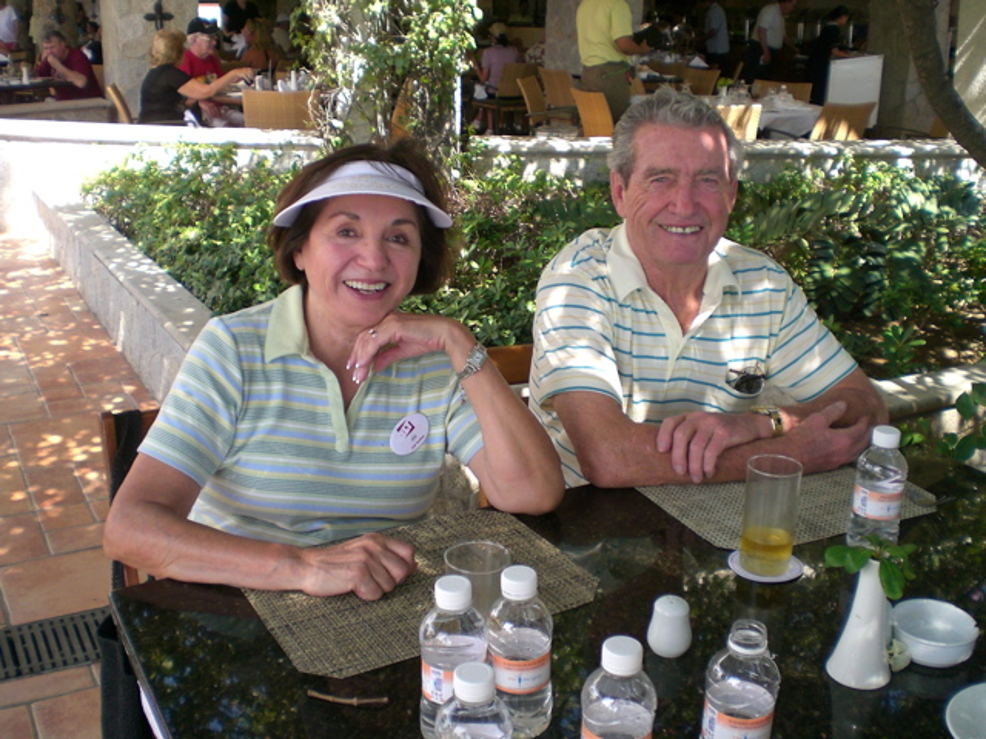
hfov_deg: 49.0
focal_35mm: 38
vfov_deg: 37.7
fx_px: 1082
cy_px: 370
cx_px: 493
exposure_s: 1/250
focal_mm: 6.3
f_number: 3.1
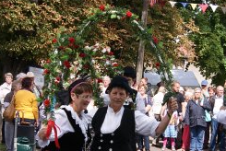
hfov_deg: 21.6
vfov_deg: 14.6
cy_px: 98
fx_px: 591
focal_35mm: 94
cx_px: 136
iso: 100
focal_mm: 24
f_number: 9
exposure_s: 1/80
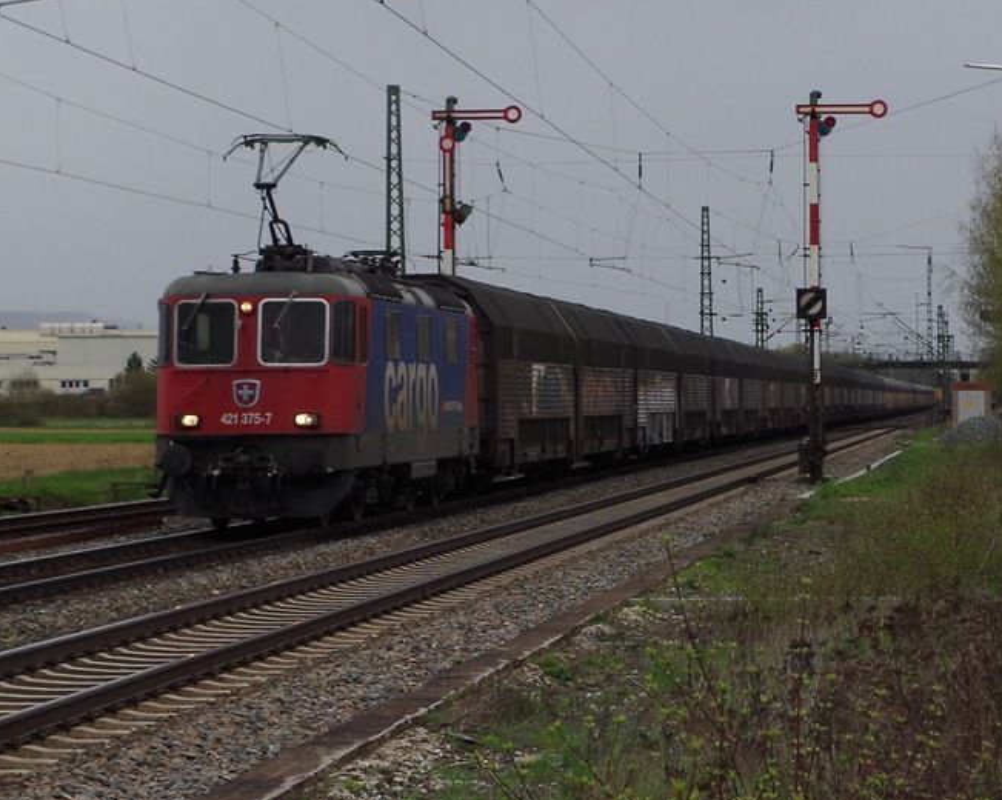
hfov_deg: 41.2
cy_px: 395
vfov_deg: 33.4
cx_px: 489
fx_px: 1334
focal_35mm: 45
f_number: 5.6
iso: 400
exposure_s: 1/640
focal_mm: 26.25
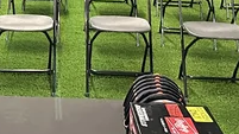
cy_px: -129
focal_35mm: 104
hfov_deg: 20.3
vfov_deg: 10.7
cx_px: 49
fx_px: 659
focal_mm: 6.86
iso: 1000
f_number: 1.78
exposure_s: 1/40
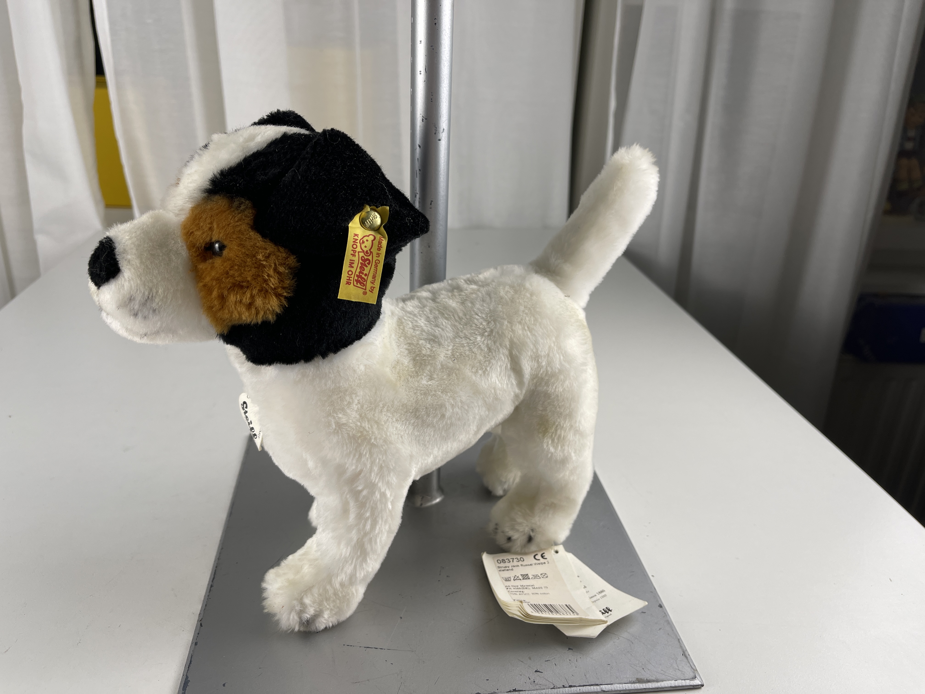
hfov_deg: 69.4
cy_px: 347
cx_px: 462
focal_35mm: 25
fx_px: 668
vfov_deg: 54.9
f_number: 1.6
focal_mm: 5.1
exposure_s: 1/150
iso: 32
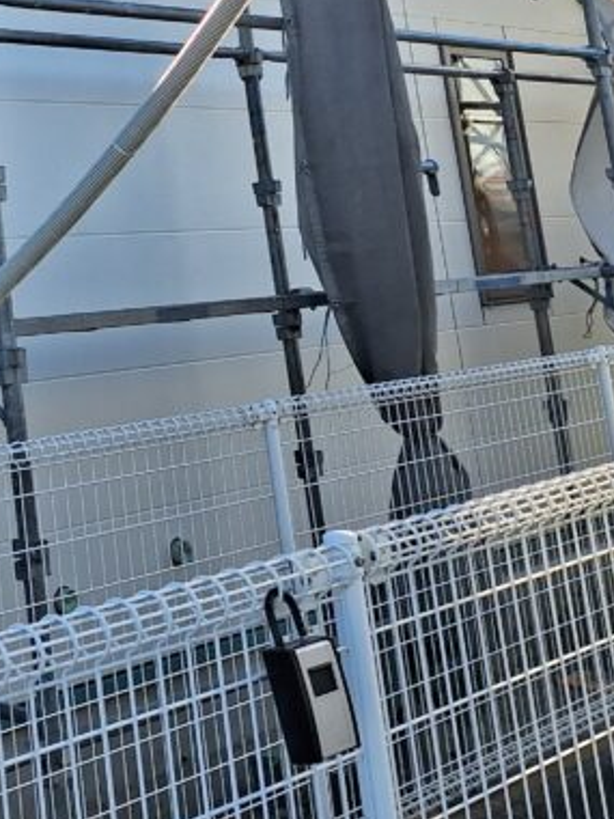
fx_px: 1466
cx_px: -207
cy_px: 39
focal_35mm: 62
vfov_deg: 29.5
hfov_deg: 21.2
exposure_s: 1/2262
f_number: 1.8
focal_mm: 5.54
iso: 40
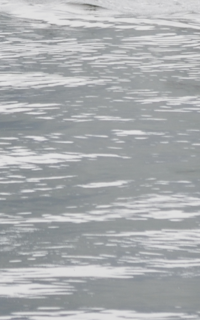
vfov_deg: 2.3
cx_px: 86
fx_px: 8063
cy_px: -112
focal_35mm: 924
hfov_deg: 1.4
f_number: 10
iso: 200
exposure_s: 1/80
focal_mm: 135
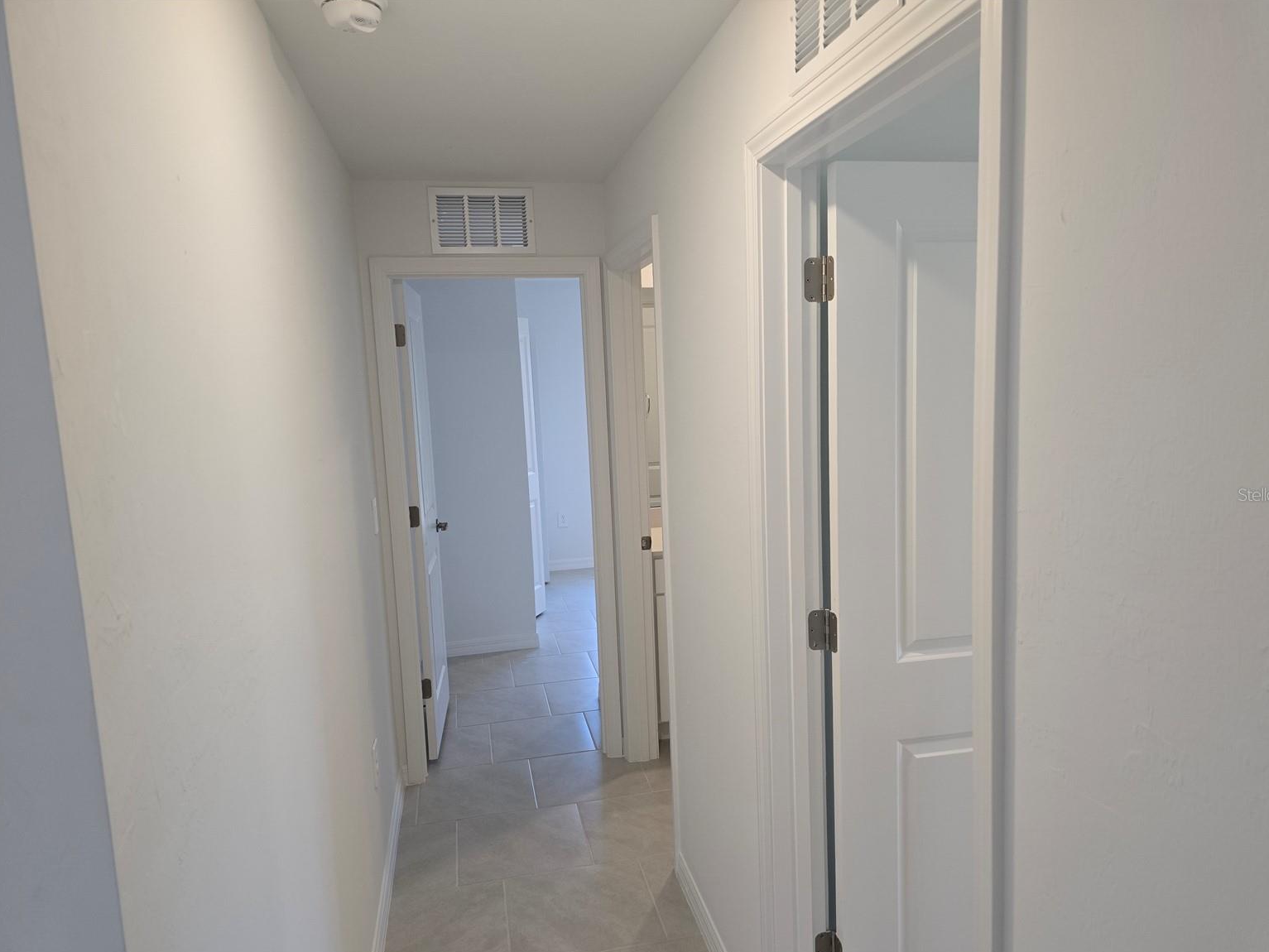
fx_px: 880
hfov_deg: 71.6
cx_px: 654
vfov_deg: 56.8
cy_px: 494
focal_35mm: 24
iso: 125
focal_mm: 6.3
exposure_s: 1/120
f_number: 1.7
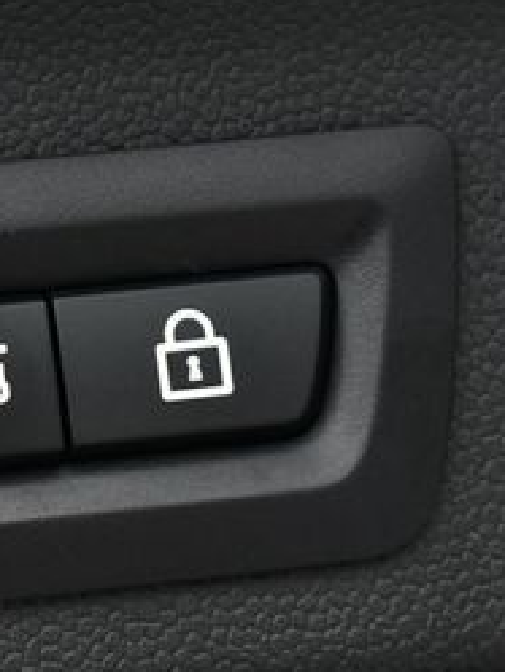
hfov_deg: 7.1
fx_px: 4042
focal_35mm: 208
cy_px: 389
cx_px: 16
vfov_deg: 9.5
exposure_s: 1/250
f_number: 5.6
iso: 200
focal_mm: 42
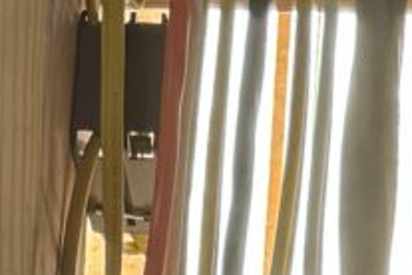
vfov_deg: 4.3
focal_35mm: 247
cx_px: 512
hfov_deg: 8.2
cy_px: 1636
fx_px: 2827
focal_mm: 6.76
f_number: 1.78
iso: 200
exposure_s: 1/101
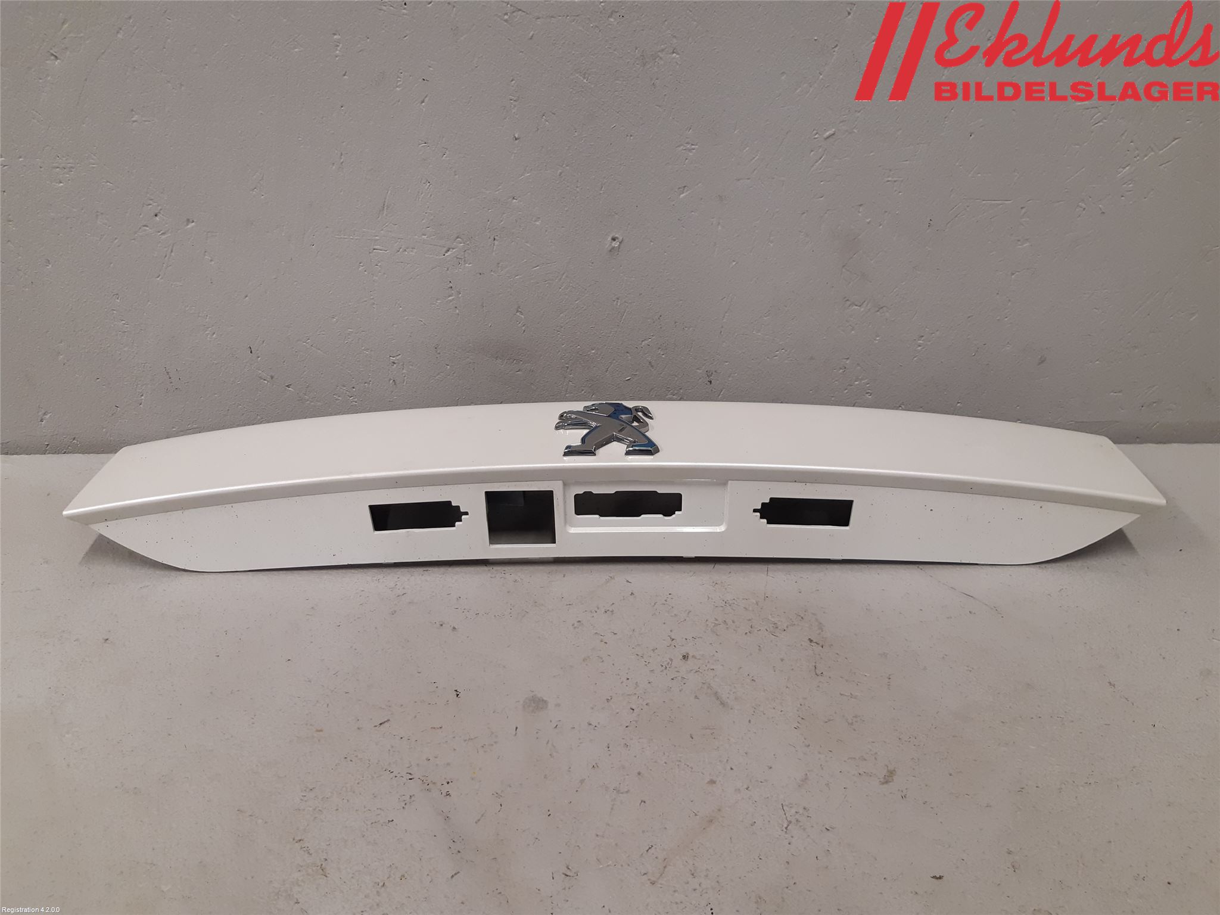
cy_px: 458
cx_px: 610
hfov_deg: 67.3
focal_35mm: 26
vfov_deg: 53.1
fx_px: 916
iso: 100
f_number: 1.7
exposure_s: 1/50
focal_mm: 3.93
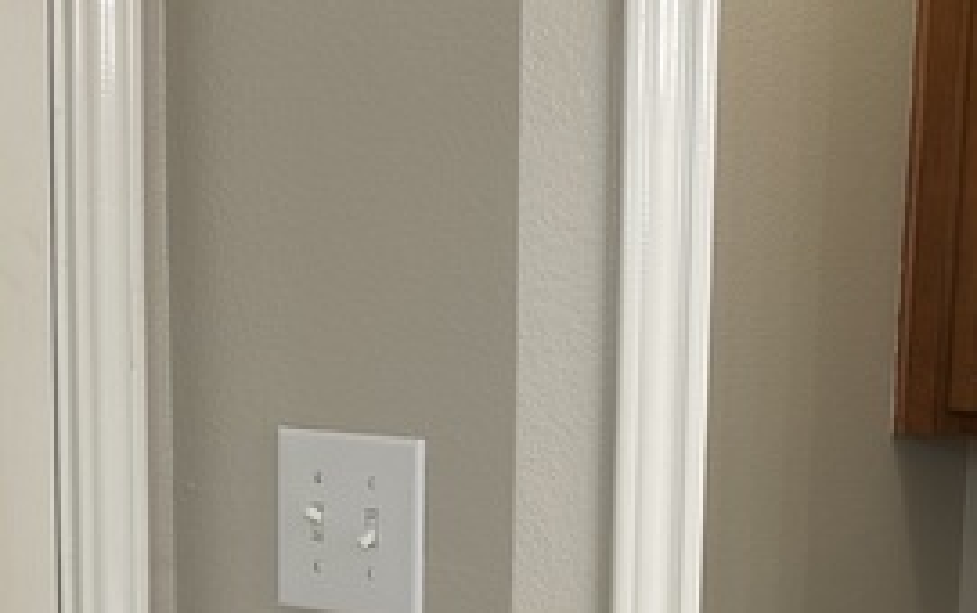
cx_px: 750
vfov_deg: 21.1
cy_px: 591
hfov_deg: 33.2
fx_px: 1599
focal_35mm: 60
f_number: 1.78
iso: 160
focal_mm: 6.86
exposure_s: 1/60
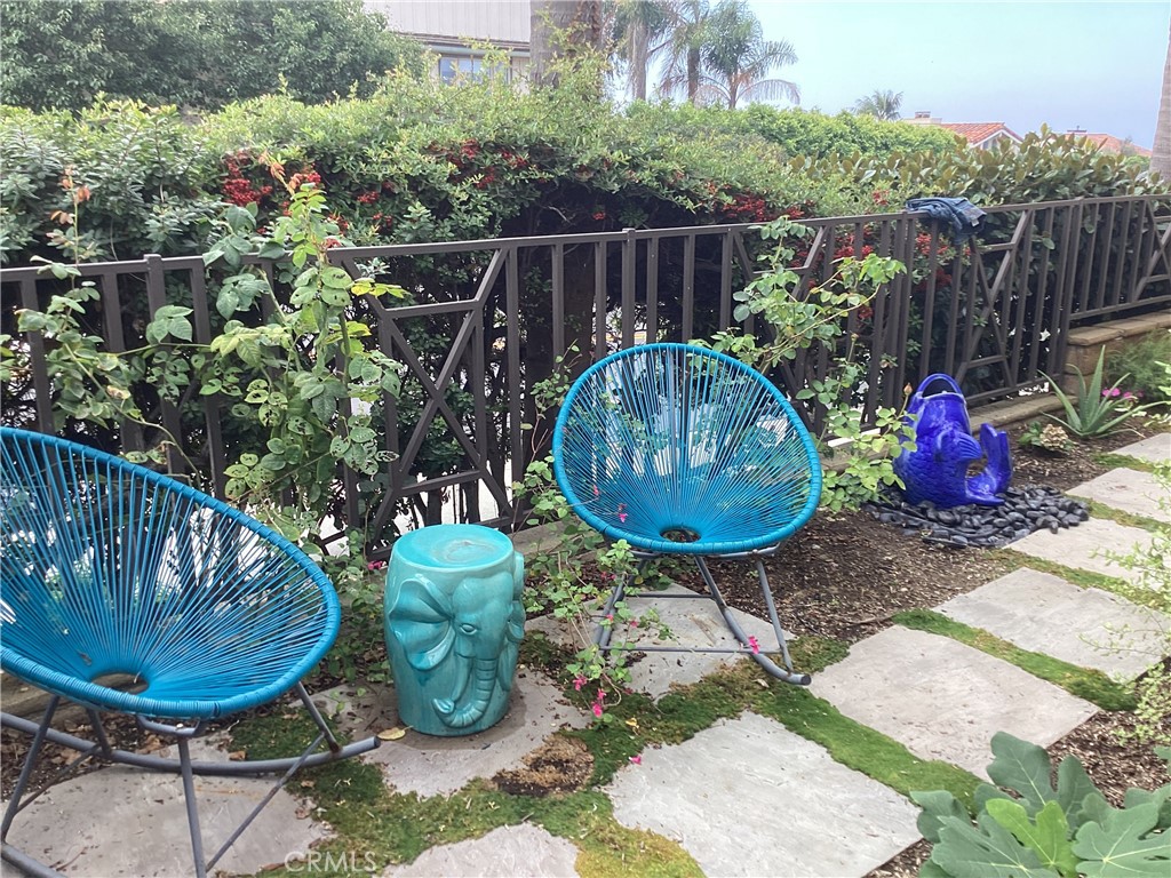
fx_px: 1049
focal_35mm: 31
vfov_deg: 45.4
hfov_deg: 58.4
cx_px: 586
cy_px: 439
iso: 25
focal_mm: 3.3
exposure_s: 1/120
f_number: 2.4
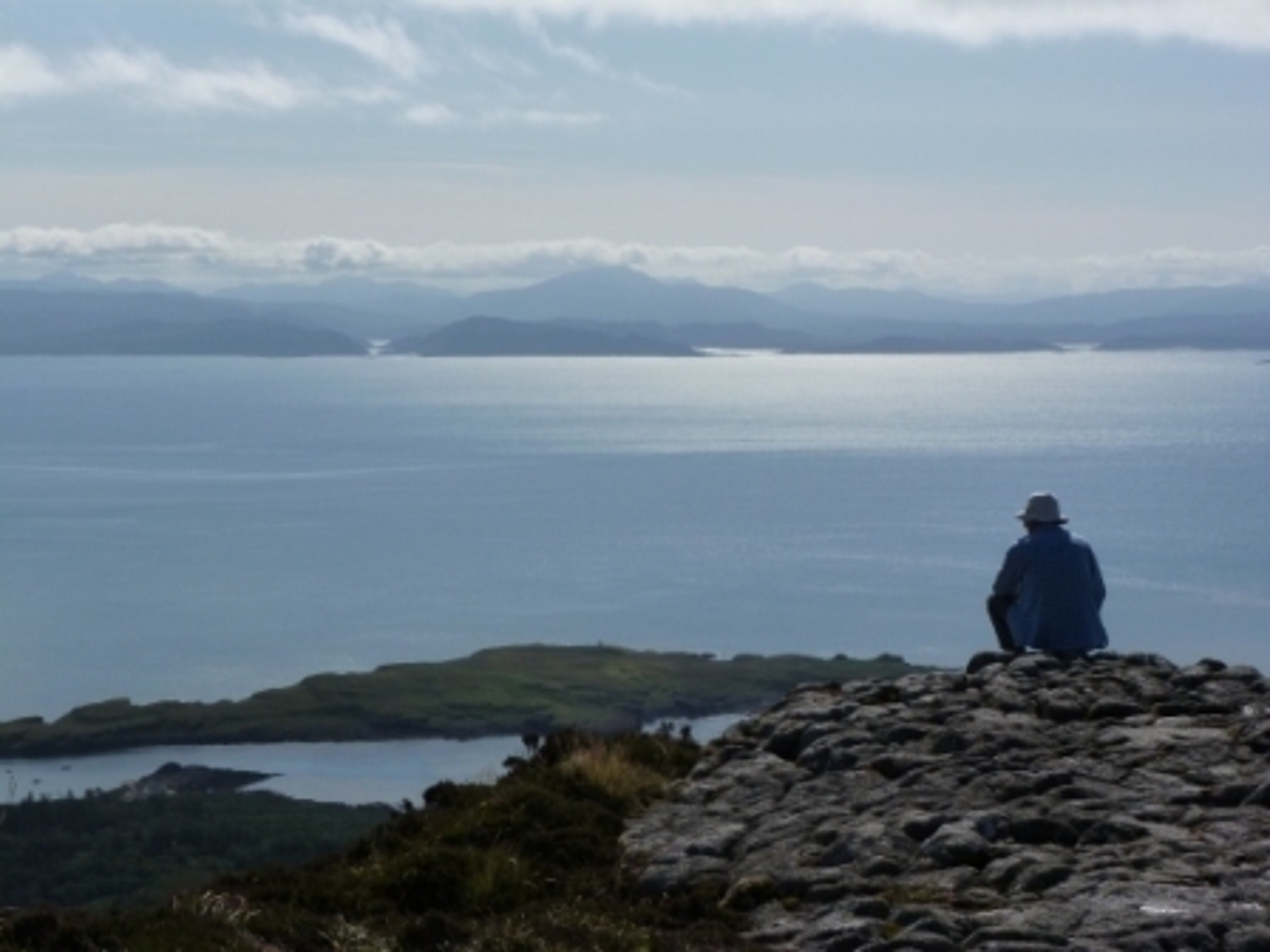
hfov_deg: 25.7
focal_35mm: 76
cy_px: 476
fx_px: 2788
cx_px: 635
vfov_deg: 19.4
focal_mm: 13.6
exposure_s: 1/1000
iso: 160
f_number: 5.6
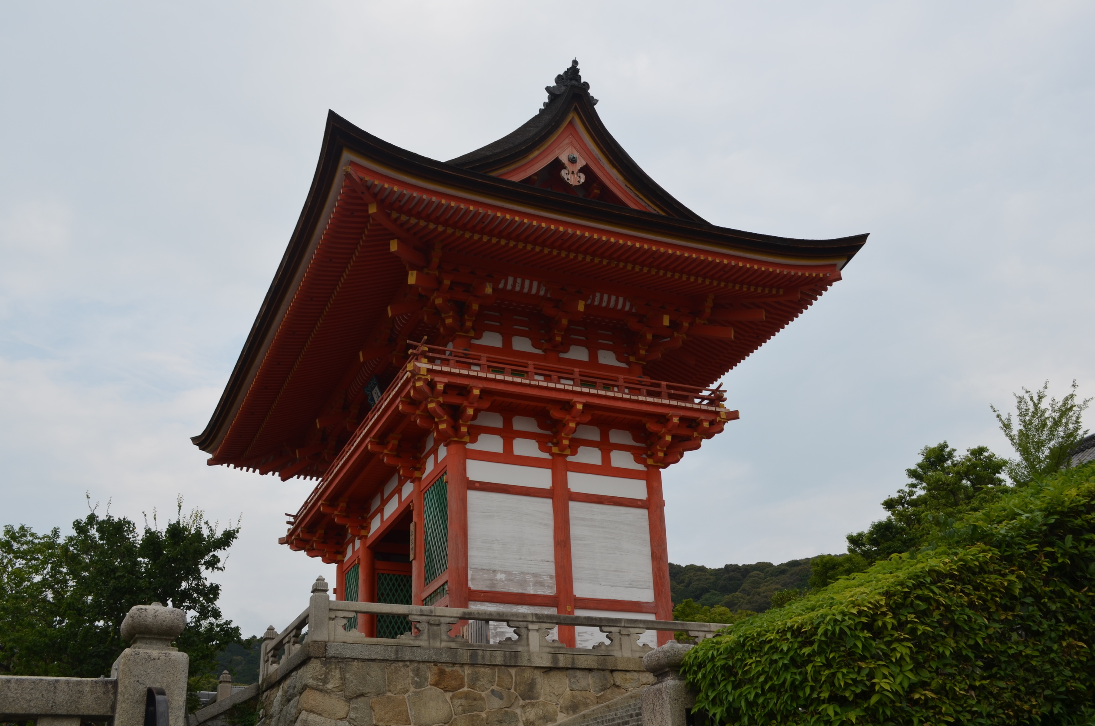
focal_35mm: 39
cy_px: 363
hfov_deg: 49.6
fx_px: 1184
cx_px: 548
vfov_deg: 34.1
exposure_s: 1/200
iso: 100
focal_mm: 26
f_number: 7.1
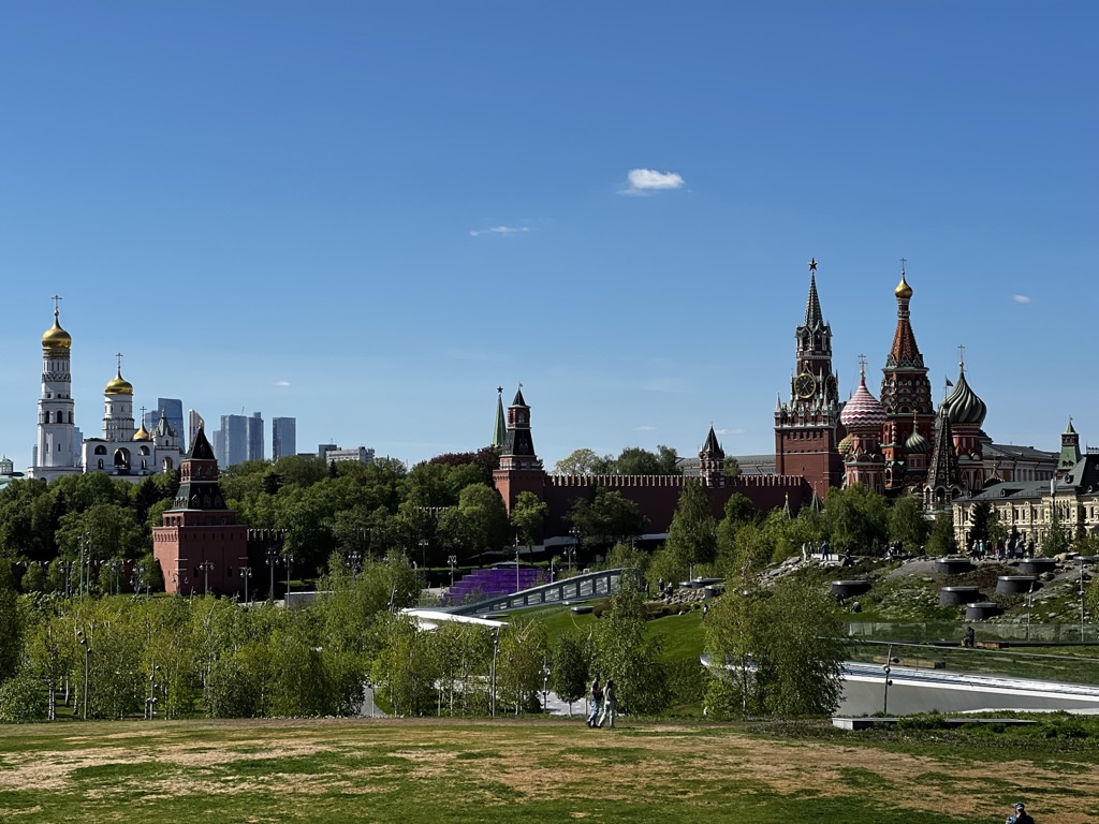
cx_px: 550
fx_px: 2445
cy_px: 412
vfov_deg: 19.1
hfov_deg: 25.3
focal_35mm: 77
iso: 32
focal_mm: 9
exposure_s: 1/1130
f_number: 2.8
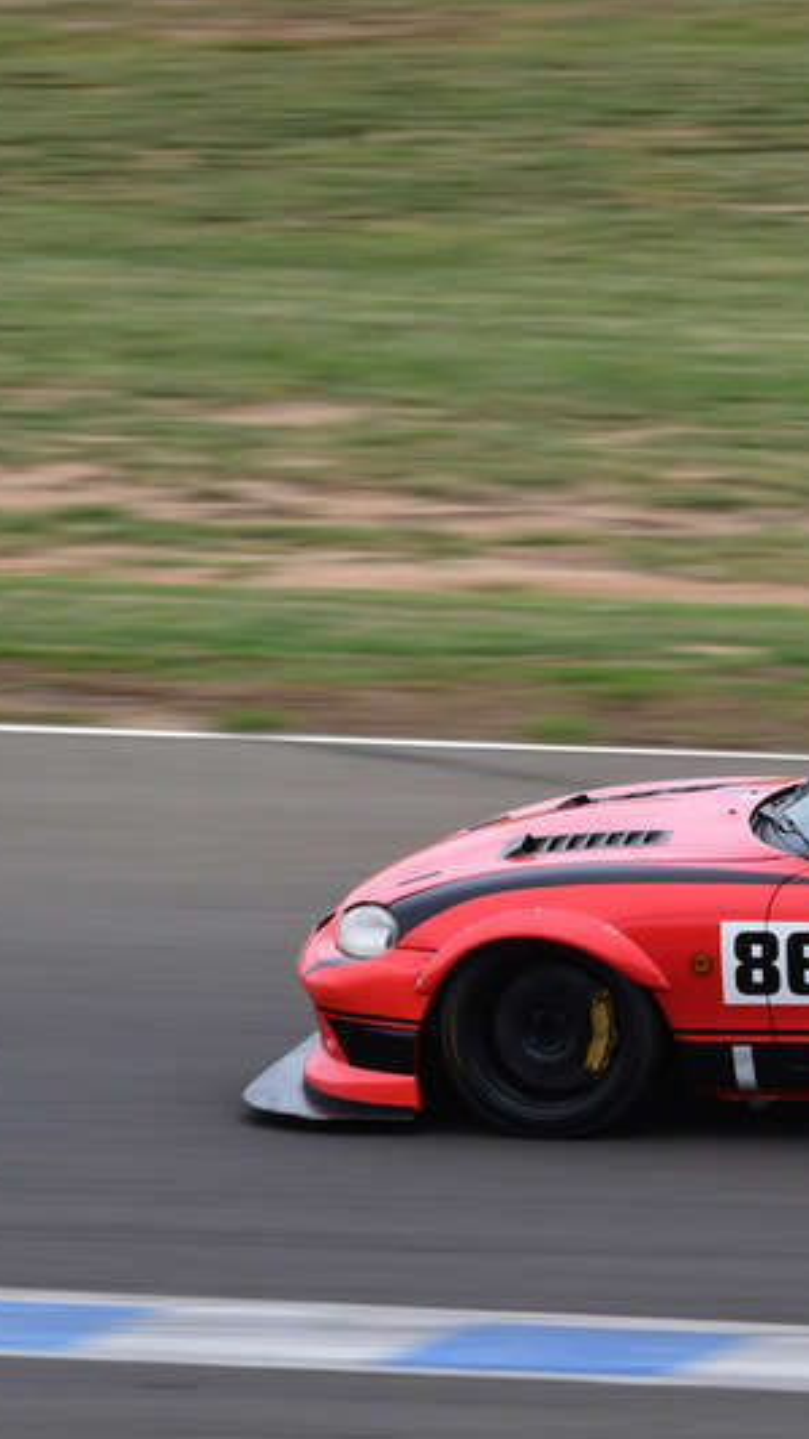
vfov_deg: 2.9
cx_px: 933
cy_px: 720
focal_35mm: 733
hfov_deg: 1.7
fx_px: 27971
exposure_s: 1/200
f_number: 13
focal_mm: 310
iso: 250
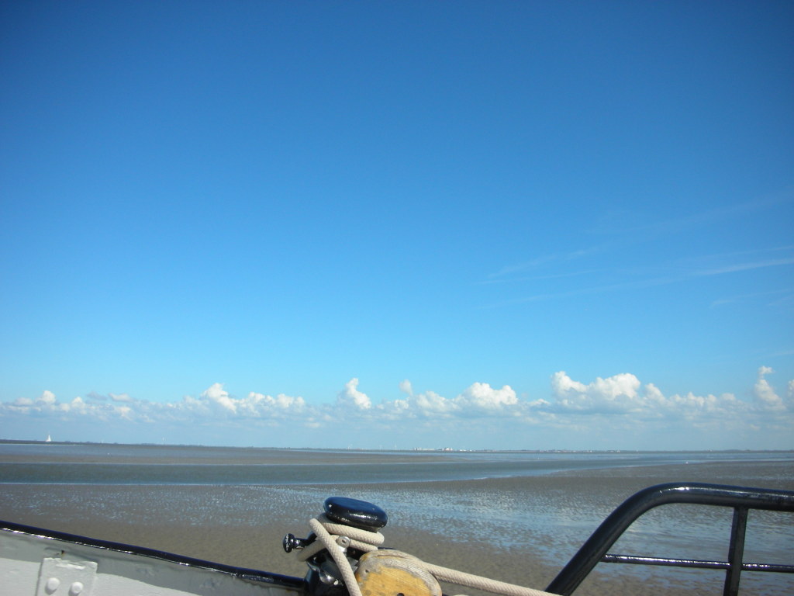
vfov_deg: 40.7
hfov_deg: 52.6
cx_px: 397
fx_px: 803
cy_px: 298
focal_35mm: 35
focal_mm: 5.8
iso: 50
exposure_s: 1/110
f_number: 8.5
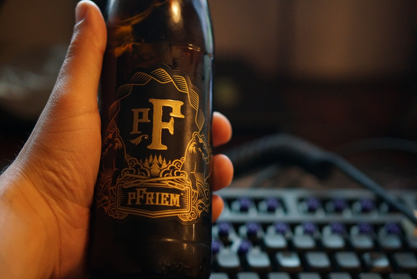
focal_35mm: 75
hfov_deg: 27.0
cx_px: 208
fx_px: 869
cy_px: 140
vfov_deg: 18.2
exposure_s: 1/160
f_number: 2
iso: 3200
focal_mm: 50
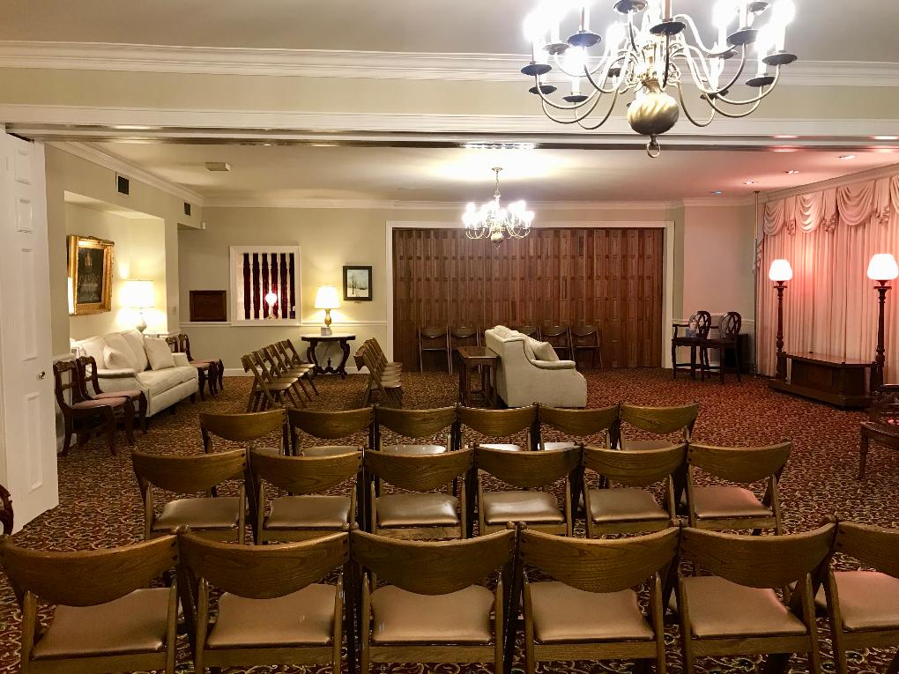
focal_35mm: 28
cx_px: 450
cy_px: 337
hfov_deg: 63.4
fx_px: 727
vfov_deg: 49.7
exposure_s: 1/15
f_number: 1.8
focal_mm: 3.99
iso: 40
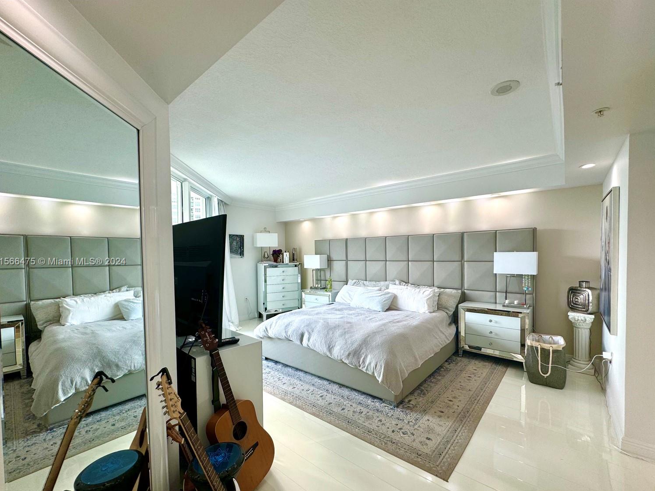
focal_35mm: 15
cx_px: 336
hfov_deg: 98.1
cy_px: 262
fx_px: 284
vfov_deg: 81.6
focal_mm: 2.22
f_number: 2.2
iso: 64
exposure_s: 1/120
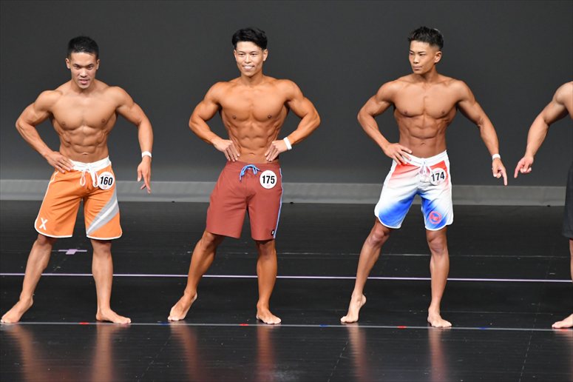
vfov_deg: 4.4
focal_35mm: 315
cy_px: 191
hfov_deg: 6.5
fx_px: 5011
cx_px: 286
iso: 4000
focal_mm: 210
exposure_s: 1/400
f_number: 5.6
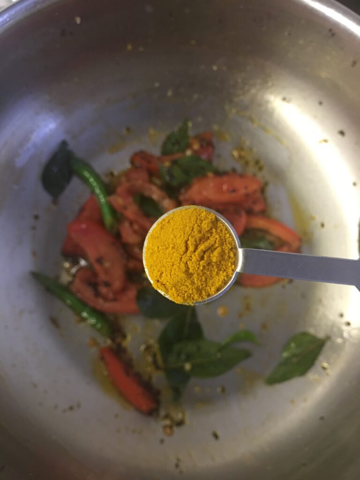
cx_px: 180
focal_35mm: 29
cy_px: 240
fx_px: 402
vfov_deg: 61.7
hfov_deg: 48.2
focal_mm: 4.15
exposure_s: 1/8
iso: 125
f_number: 2.2
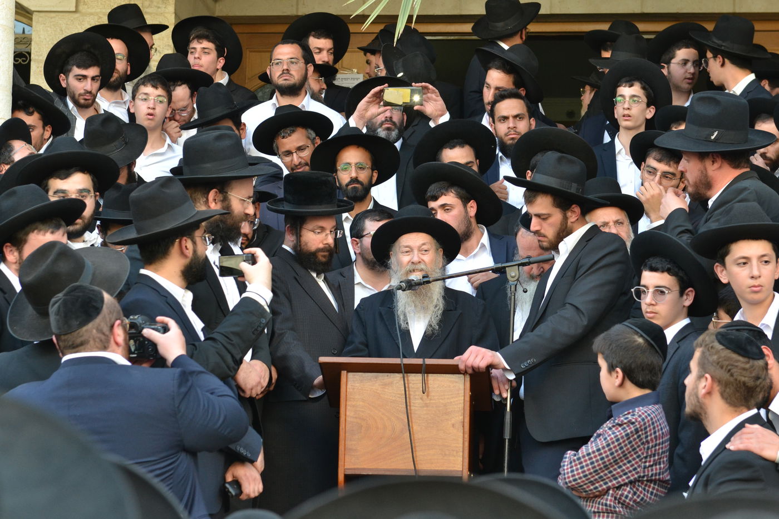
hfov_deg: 19.5
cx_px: 390
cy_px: 260
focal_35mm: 105
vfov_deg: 13.0
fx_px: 2272
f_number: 5.6
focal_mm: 70
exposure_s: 1/200
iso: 800
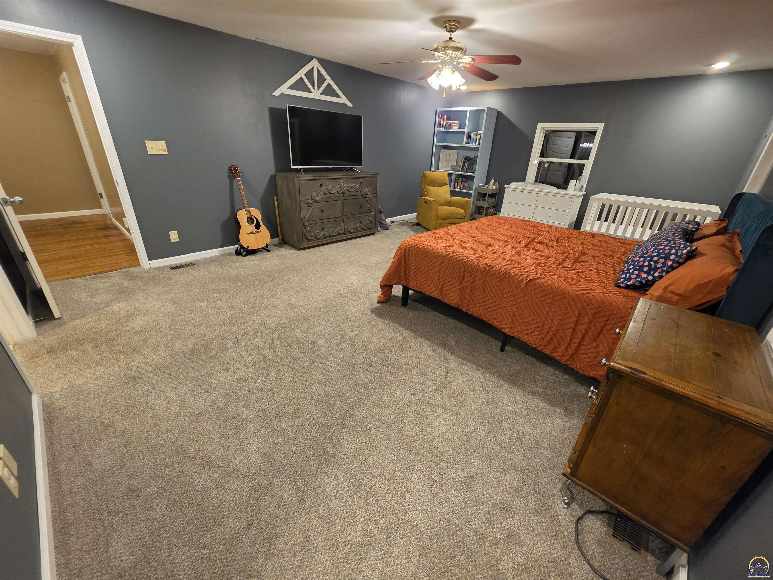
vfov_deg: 89.9
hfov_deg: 106.2
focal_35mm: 13
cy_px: 290
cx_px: 386
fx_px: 290
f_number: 1.9
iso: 640
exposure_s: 1/60
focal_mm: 2.2
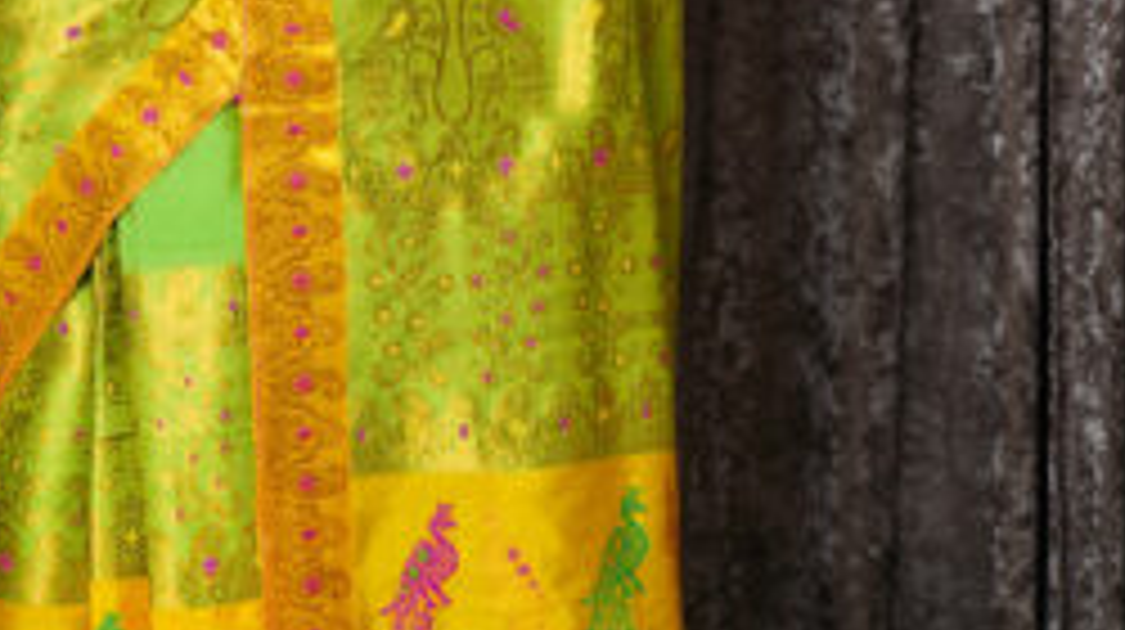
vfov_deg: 11.6
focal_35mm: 102
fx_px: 3039
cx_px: 225
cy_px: -79
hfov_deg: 20.7
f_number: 5.6
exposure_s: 1/160
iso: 125
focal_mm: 36
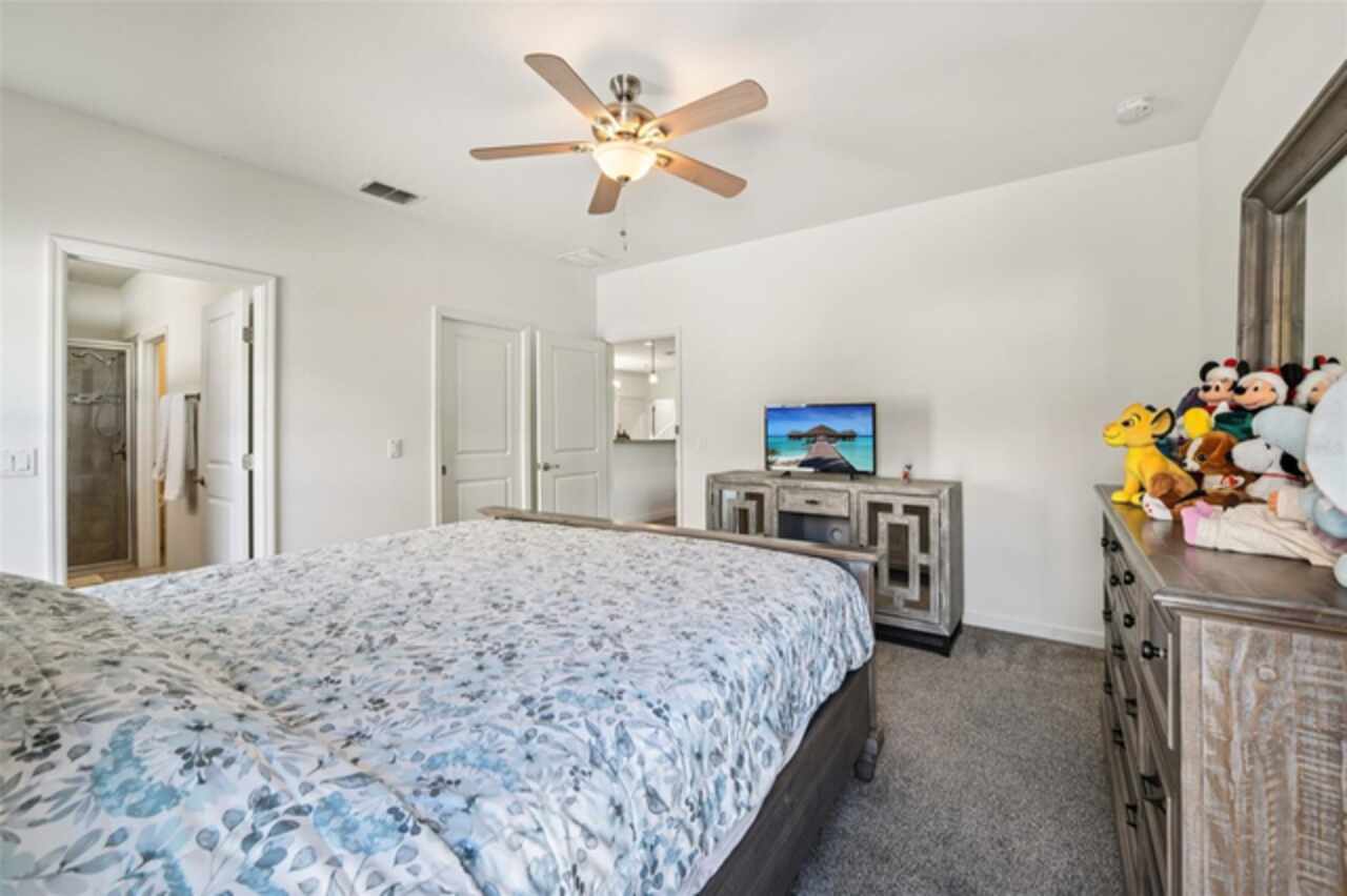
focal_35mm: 14
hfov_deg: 104.3
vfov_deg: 81.1
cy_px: 448
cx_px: 674
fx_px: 524
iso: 400
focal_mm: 14
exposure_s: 1/20
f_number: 8
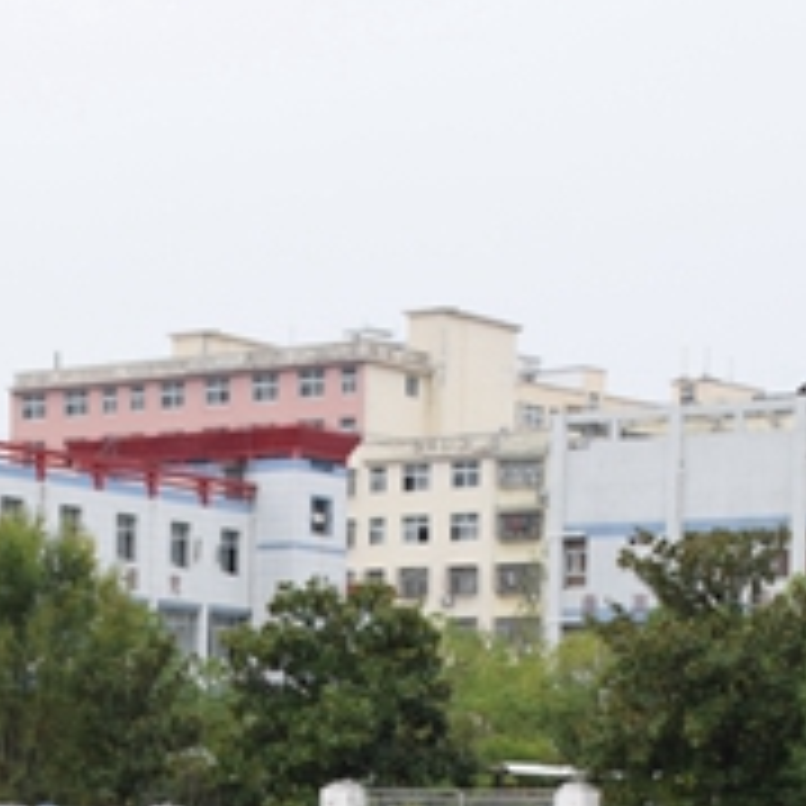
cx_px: 198
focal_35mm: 125
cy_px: 1137
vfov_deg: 13.3
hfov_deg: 13.9
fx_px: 3293
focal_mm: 22
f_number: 7.1
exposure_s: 1/200
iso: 400
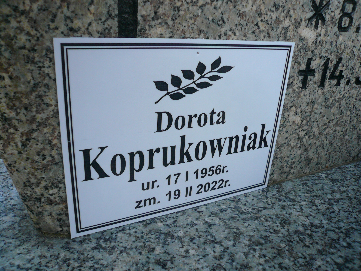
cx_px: 180
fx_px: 292
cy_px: 136
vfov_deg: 49.7
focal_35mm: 28
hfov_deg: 63.4
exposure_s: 1/160
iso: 100
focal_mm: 4.6
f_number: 2.8
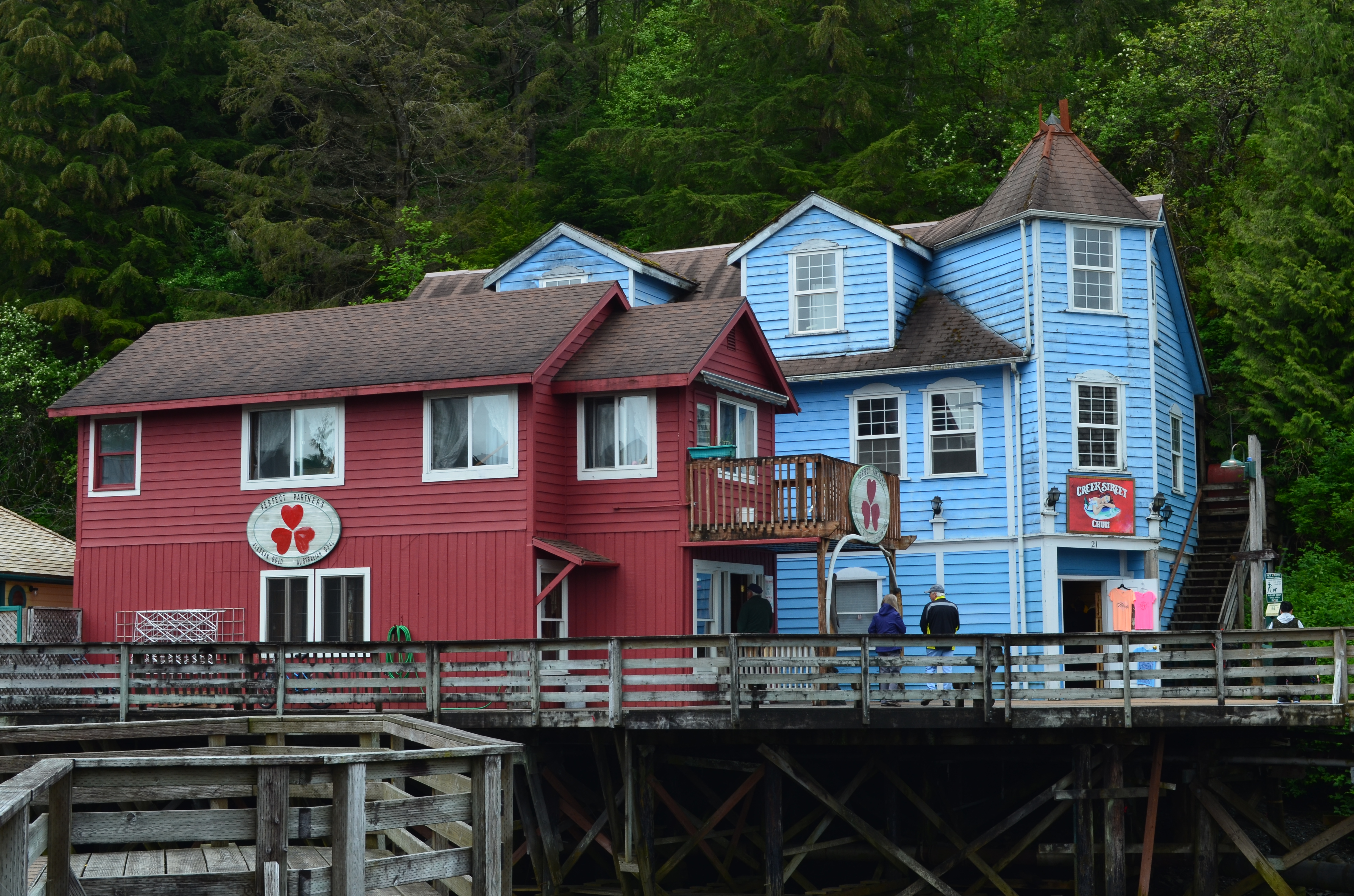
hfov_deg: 36.9
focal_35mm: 54
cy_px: 448
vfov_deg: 25.0
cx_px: 677
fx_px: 2027
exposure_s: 1/60
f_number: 10
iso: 200
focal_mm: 36
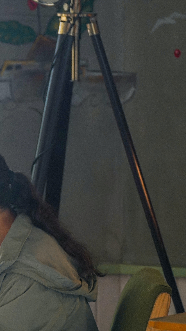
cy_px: 228
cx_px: -66
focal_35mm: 330
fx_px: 2894
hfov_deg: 3.7
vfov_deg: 6.5
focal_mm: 130
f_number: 2.8
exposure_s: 1/100
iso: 500
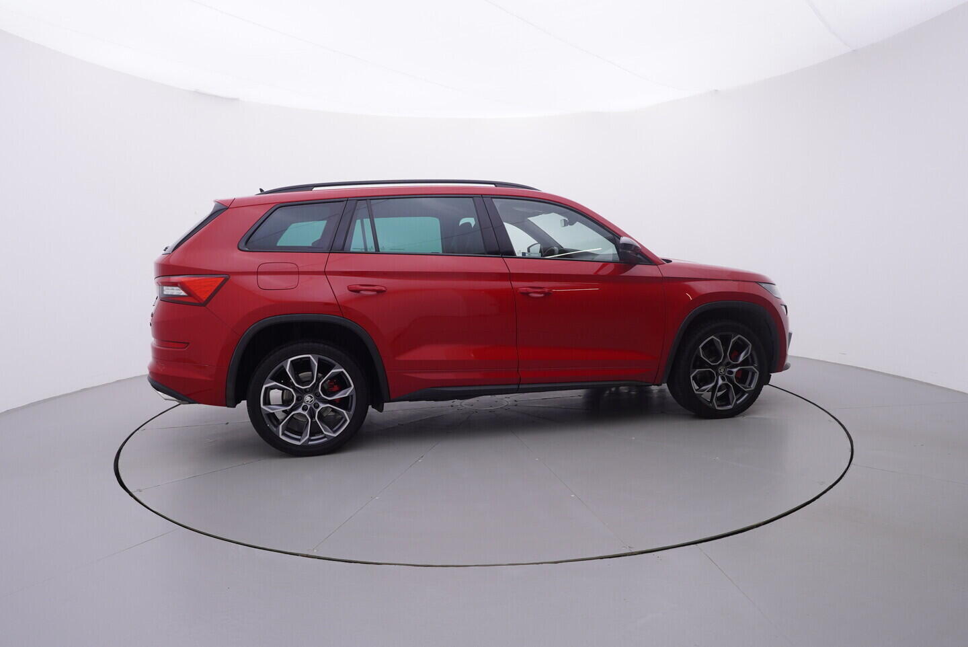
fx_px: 605
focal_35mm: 22
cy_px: 324
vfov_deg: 56.2
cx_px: 484
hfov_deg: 77.3
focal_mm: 15
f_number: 5
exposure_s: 1/80
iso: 200
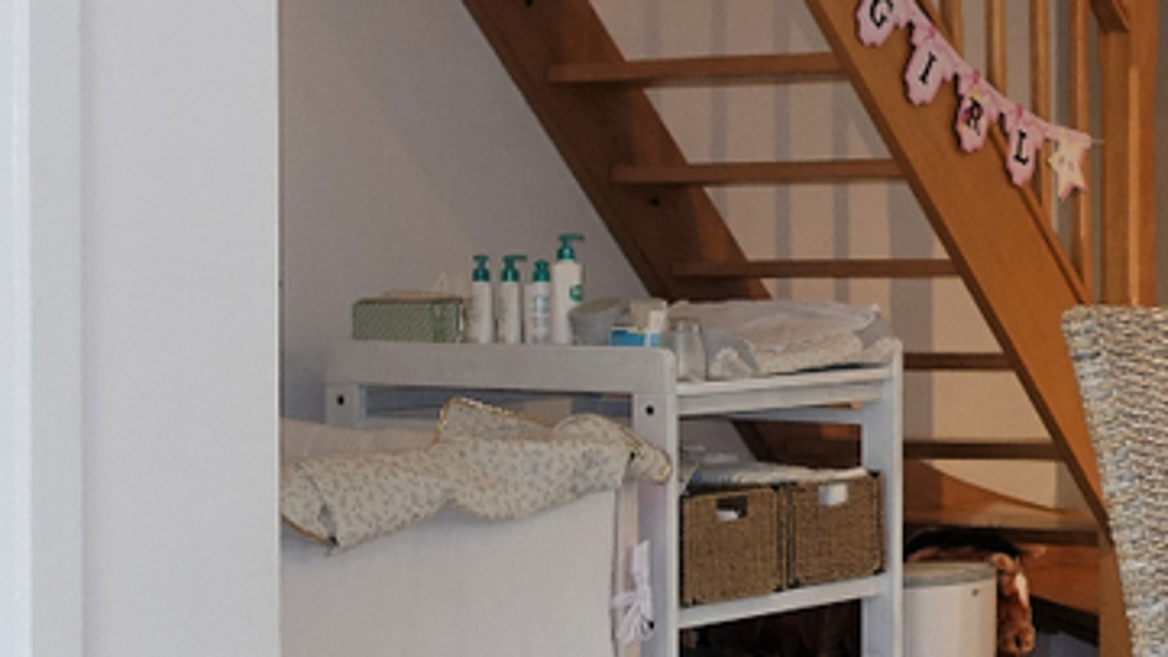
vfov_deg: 12.9
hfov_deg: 20.8
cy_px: 246
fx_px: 2911
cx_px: 1482
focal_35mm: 94
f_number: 2
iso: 125
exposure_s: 1/30
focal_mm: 8.8
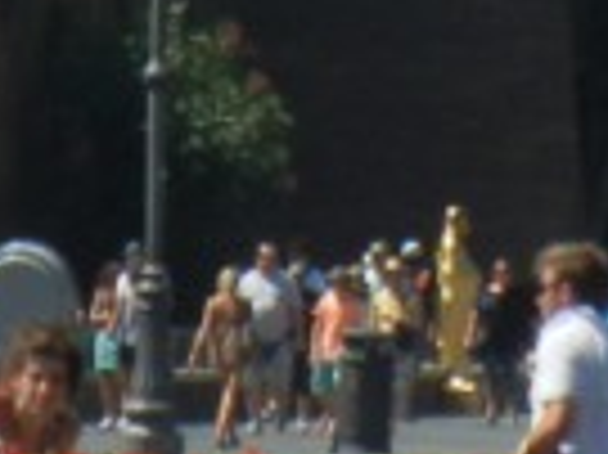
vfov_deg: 1.1
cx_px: 910
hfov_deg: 1.5
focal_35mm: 1318
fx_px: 23129
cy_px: -553
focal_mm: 31.4
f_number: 9.2
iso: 160
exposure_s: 1/245
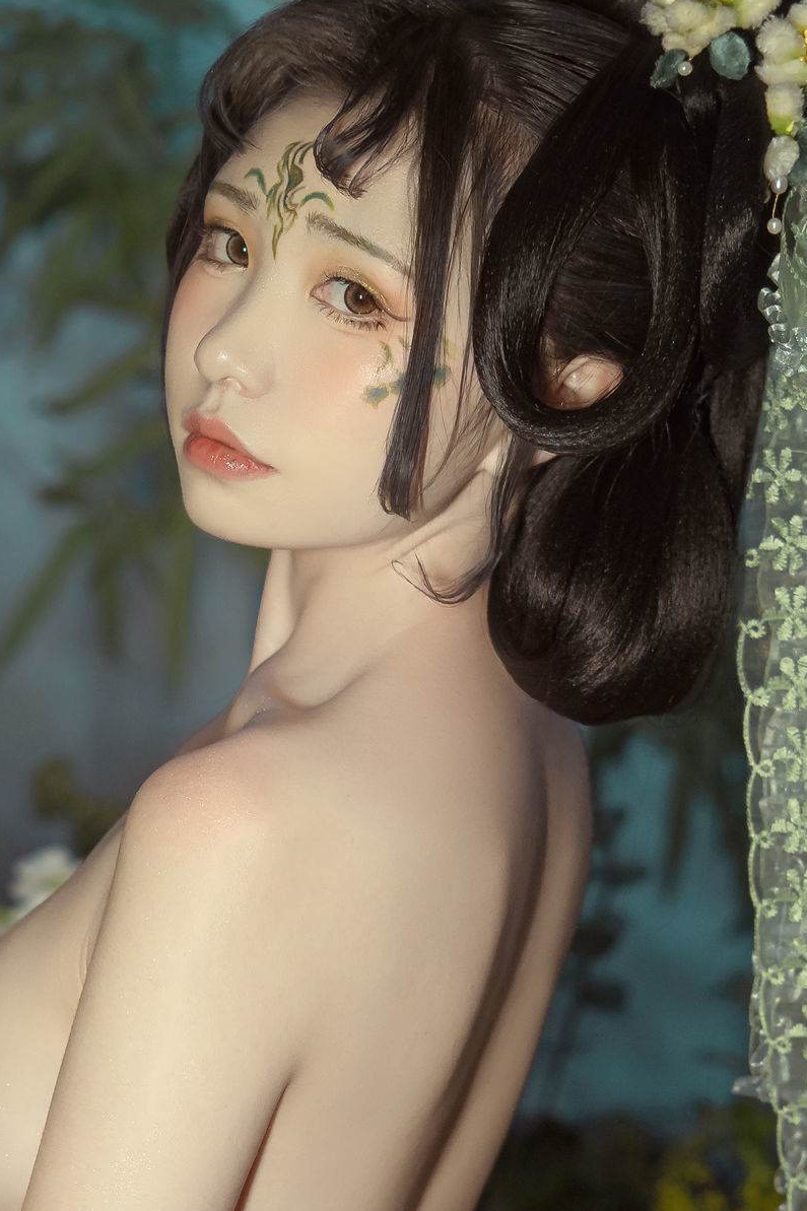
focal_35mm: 171
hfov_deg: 8.0
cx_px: 288
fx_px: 5751
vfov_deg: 12.0
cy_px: 965
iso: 640
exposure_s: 1/60
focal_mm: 85
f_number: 3.5
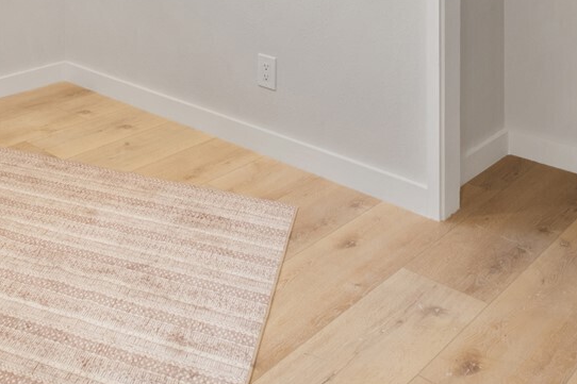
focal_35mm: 47
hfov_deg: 38.7
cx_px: 48
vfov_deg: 23.8
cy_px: -162
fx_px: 753
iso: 320
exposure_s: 1/5
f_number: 8
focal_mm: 10
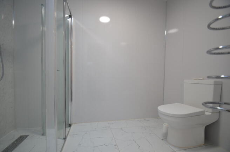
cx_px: 115
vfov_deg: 77.0
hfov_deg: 100.5
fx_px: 96
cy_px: 76
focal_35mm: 15
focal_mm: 10
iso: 100
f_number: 3.5
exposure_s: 1/15
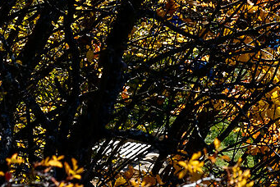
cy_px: -238
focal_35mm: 352
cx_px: 259
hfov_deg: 5.8
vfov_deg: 3.9
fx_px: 2740
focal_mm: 50
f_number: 8
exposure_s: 1/160
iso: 100
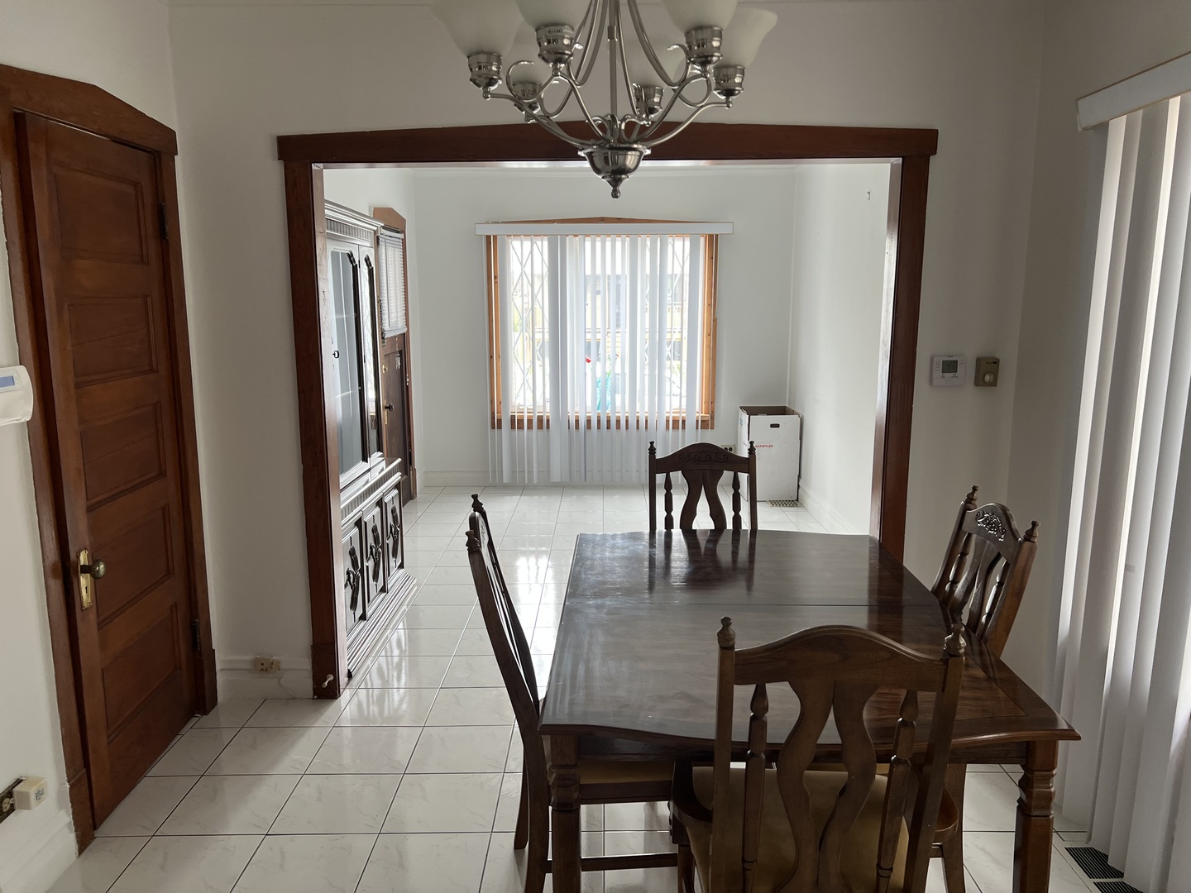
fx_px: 895
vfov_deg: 53.1
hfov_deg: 67.3
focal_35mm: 26
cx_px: 596
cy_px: 446
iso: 80
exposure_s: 1/121
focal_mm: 5.7
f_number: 1.5
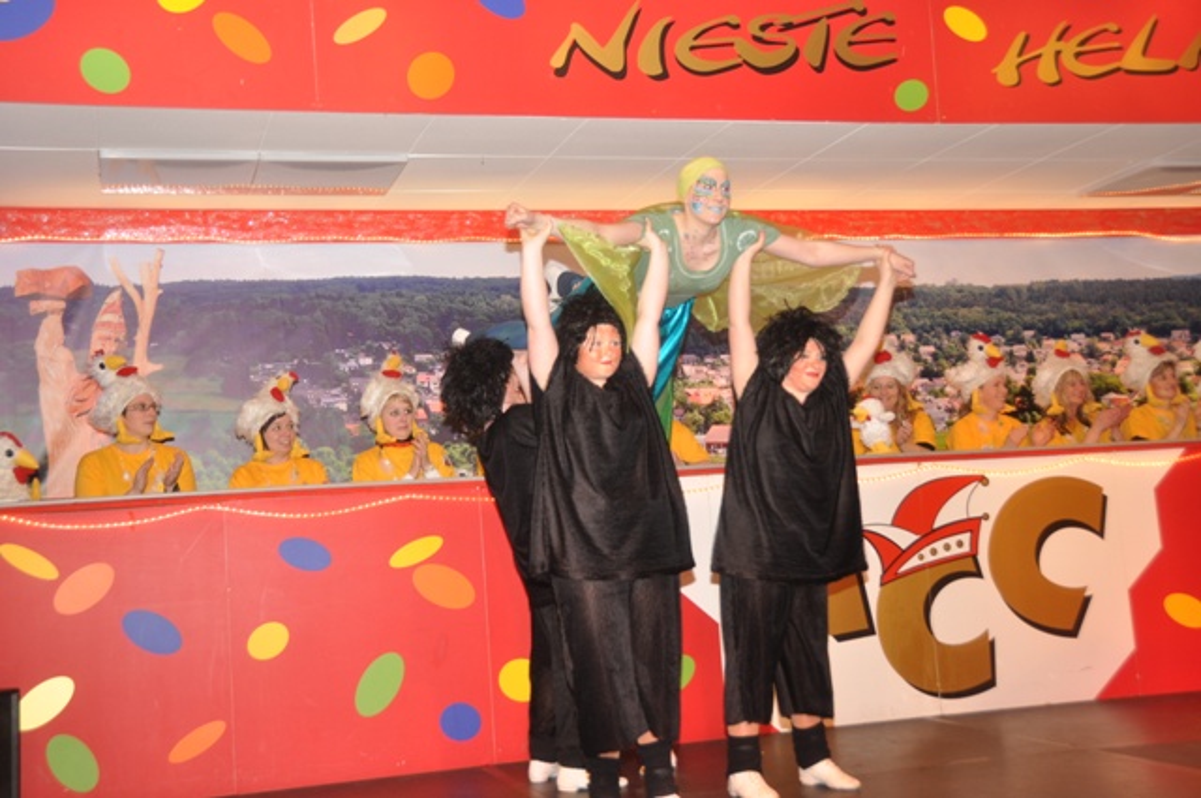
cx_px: 600
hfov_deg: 42.4
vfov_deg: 28.9
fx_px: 1549
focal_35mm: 46
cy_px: 399
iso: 400
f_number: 5
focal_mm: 31
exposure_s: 1/60
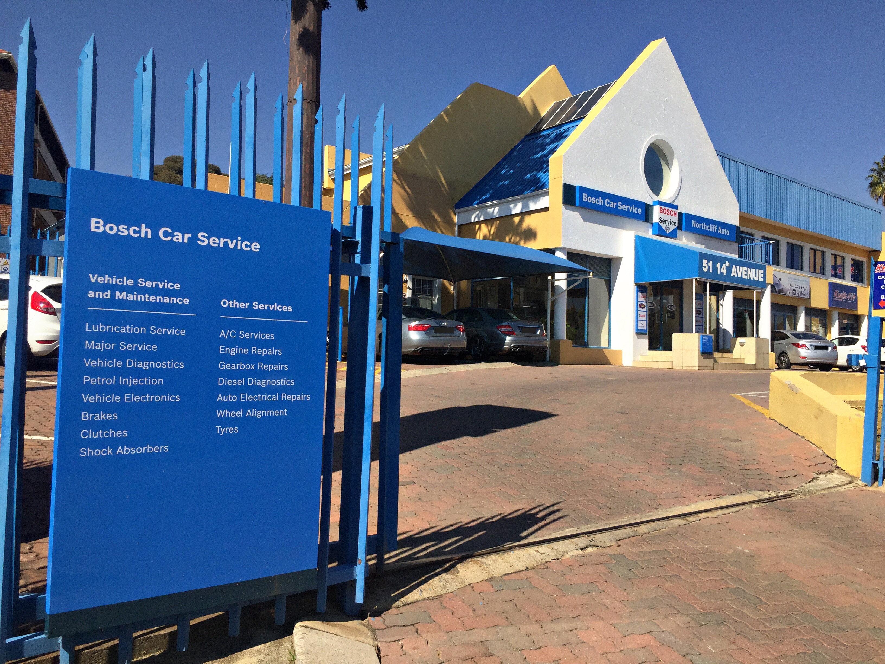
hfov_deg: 61.7
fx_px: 741
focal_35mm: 29
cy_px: 332
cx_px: 442
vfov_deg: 48.2
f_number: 2.2
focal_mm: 4.15
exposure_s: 1/3968
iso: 32
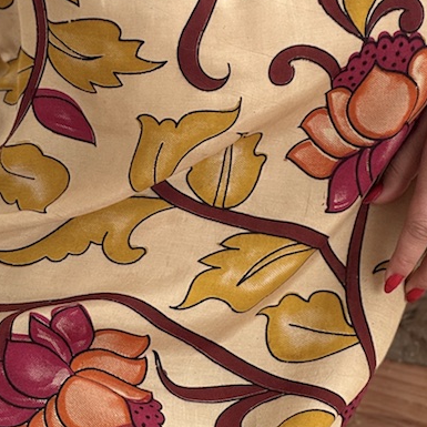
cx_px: 18
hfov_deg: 9.9
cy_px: -121
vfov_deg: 9.8
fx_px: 2456
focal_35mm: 176
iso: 64
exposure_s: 1/99
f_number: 2.8
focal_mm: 9
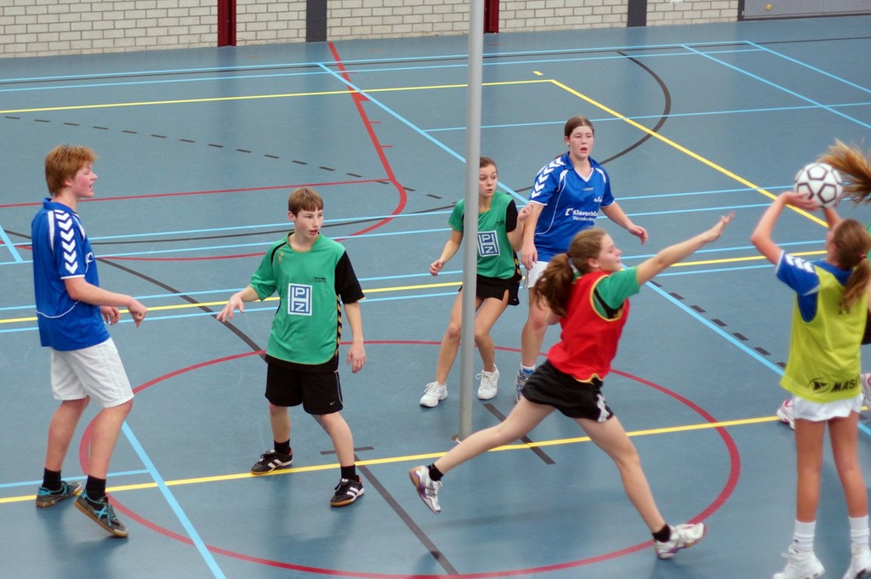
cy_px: 290
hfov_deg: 27.0
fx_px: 1813
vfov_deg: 18.2
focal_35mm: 75
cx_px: 436
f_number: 1.7
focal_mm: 50
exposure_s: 1/320
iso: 640
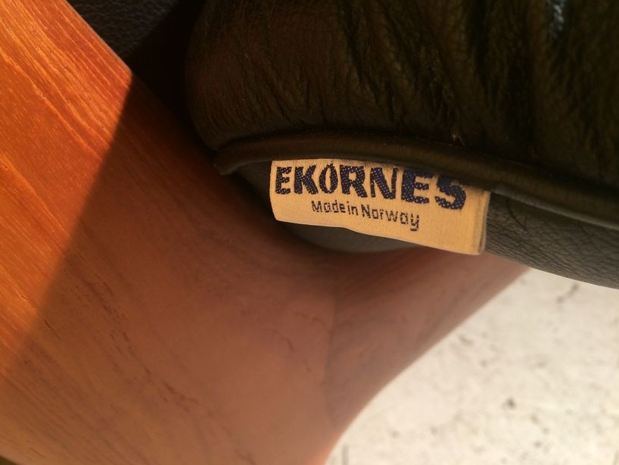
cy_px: 215
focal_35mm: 33
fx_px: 590
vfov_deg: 42.9
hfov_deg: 55.3
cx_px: 287
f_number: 2.2
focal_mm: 4.12
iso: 100
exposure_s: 1/30
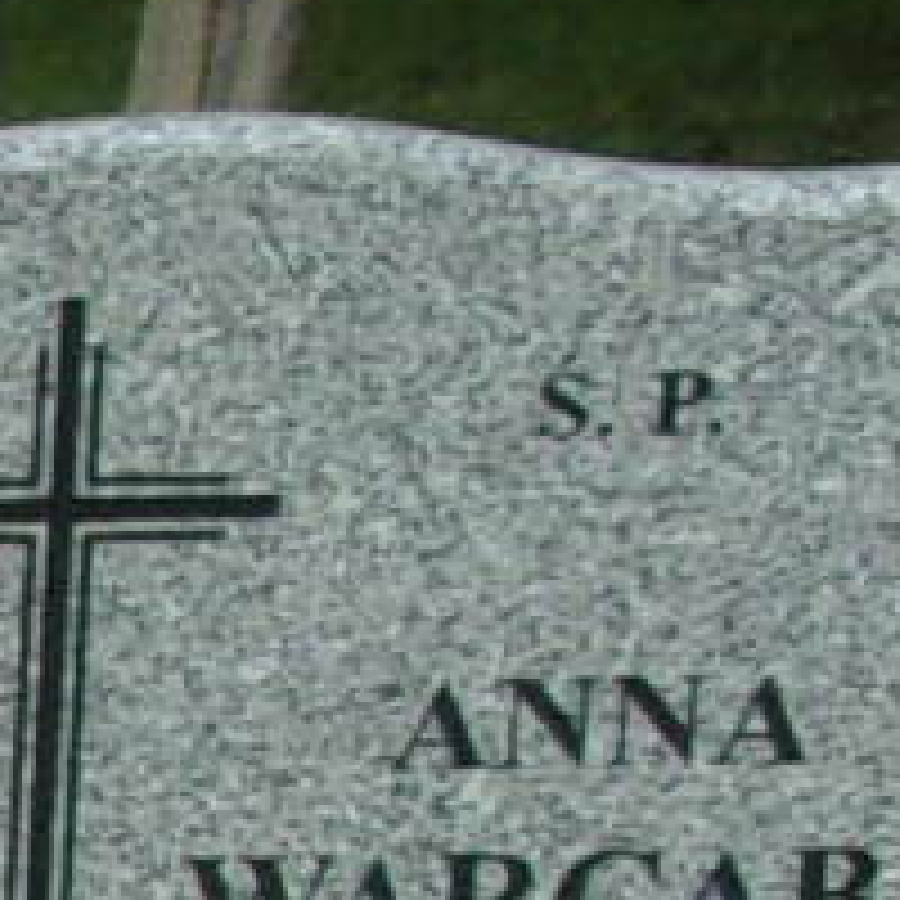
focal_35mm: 253
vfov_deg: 6.7
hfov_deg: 6.1
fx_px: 7442
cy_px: 1876
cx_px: -2196
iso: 80
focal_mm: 5.1
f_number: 3.9
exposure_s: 1/140
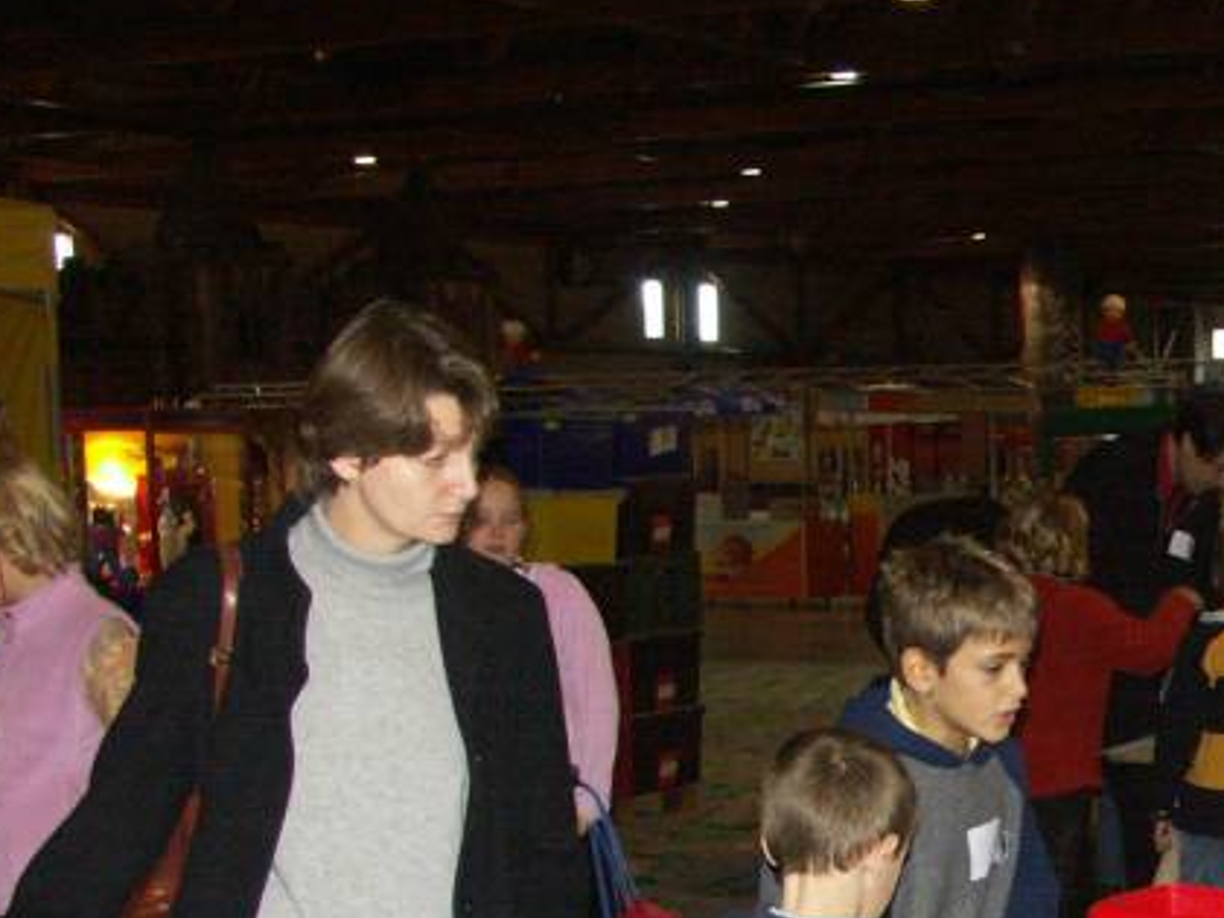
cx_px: 1265
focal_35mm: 78
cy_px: 947
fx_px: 2758
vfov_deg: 18.3
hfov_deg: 23.8
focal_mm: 8.17
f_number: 2.8
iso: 200
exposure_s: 1/50
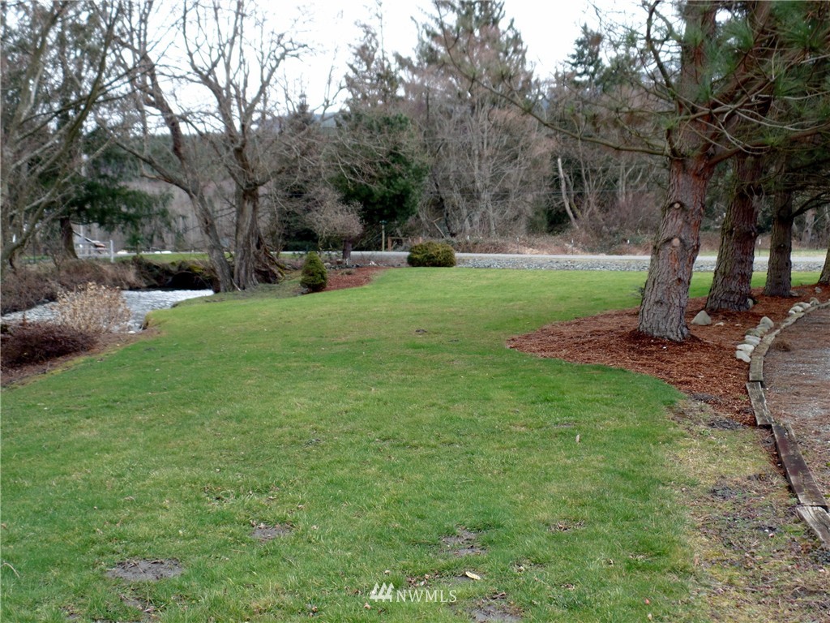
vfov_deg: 34.3
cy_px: 312
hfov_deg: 44.8
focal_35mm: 42
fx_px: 1007
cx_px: 415
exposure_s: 1/60
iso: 80
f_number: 3.6
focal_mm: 7.5
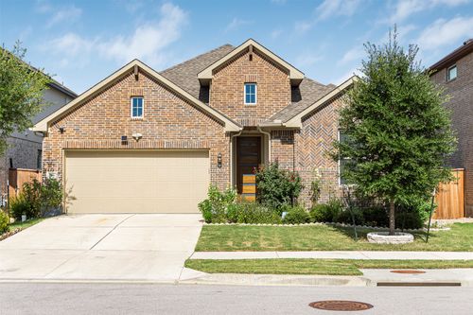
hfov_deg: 45.0
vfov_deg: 30.8
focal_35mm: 44
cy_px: 158
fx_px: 571
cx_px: 236
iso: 100
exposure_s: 1/1250
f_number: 4.5
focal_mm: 29
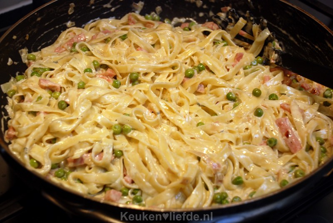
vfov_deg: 18.2
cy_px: 112
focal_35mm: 75
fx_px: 695
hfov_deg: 27.0
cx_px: 166
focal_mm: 50
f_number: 5
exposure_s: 1/50
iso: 200
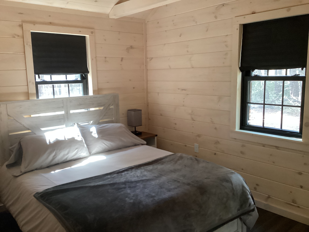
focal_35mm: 31
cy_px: 116
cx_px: 154
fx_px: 277
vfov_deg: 45.4
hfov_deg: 58.4
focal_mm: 3.3
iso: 320
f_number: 2.4
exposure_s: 1/60
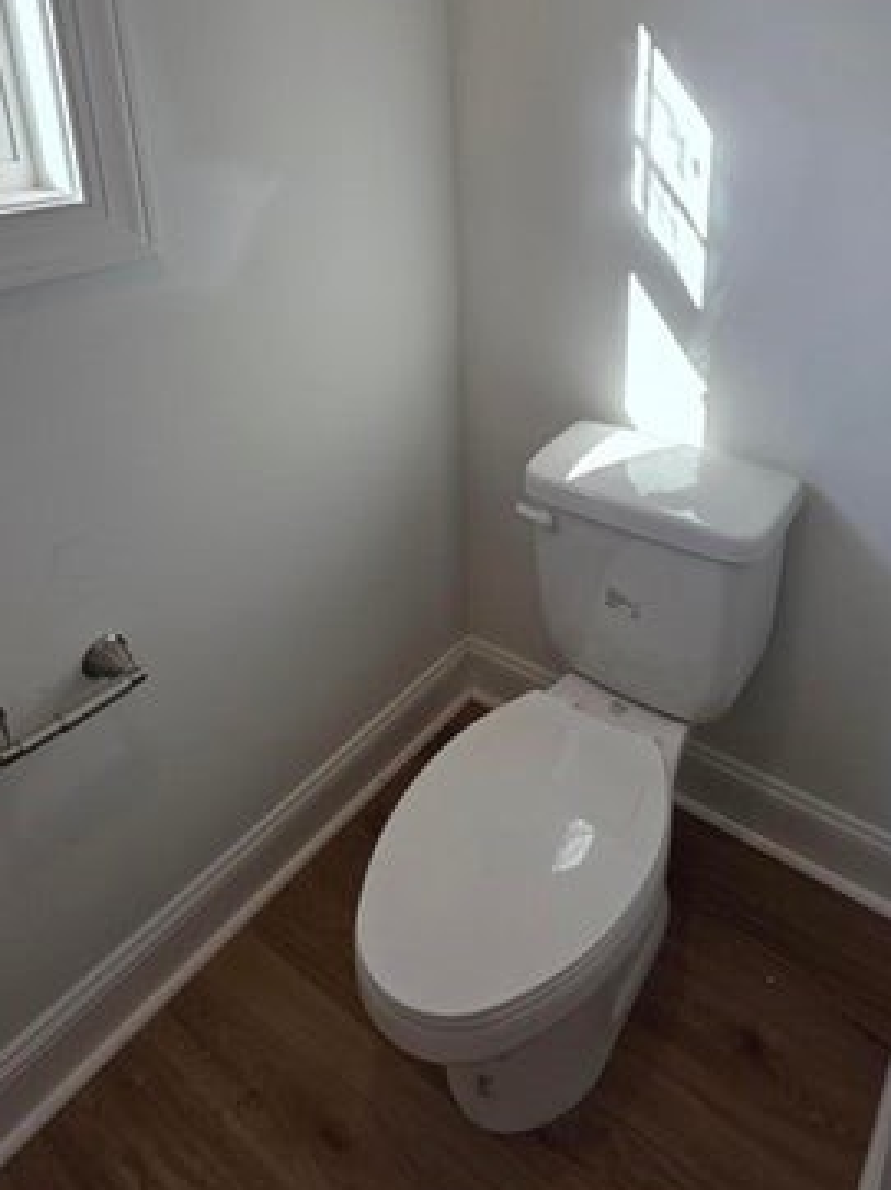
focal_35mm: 23
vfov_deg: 69.6
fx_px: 790
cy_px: 312
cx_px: 579
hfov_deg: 57.8
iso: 40
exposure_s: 1/324
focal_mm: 2.2
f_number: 1.9
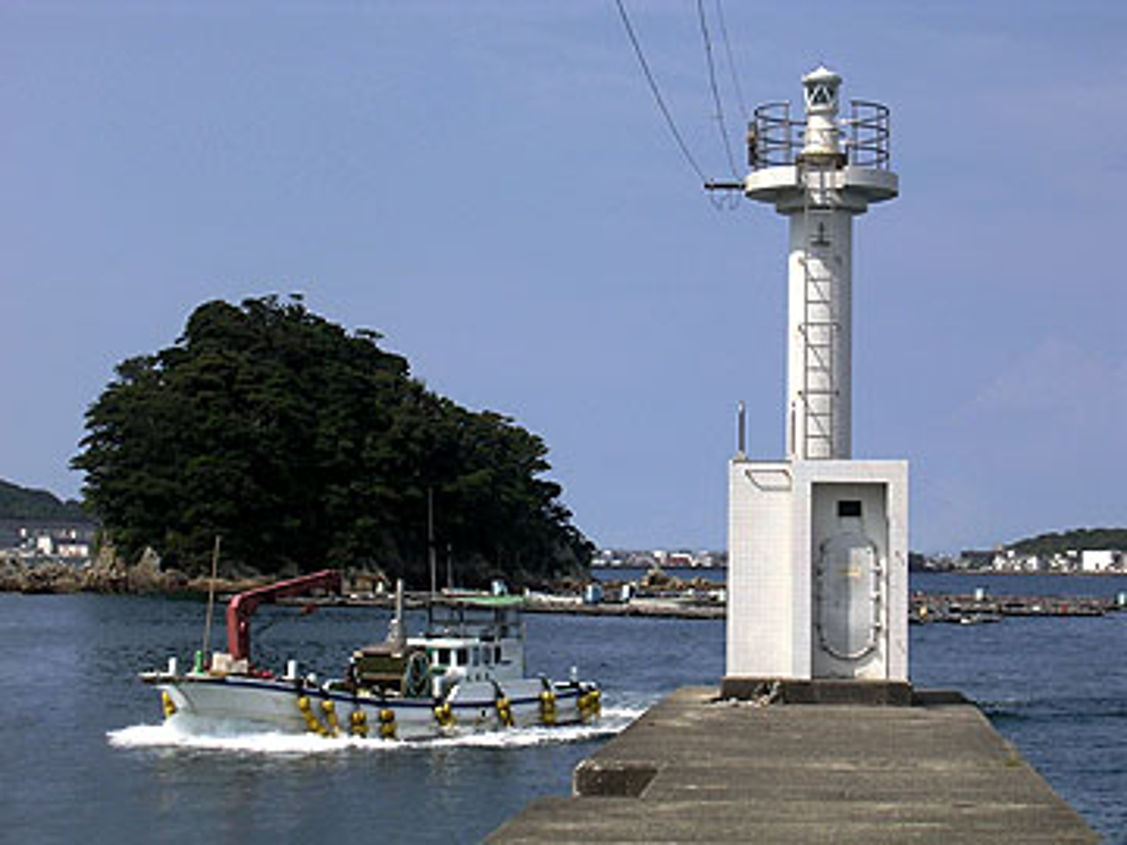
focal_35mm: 86
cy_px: 422
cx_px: 564
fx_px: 2800
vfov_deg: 17.2
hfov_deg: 22.8
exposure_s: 1/730
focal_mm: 13
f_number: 4.1
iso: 100
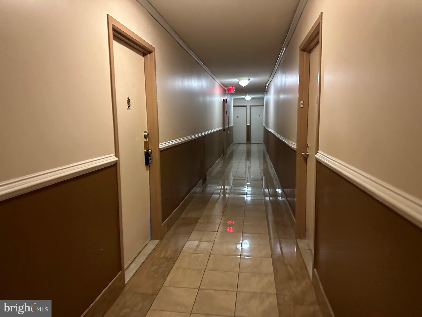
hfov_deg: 71.6
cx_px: 211
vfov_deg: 56.8
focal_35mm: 24
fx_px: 293
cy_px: 158
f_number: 1.78
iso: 800
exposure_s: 1/40
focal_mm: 6.86
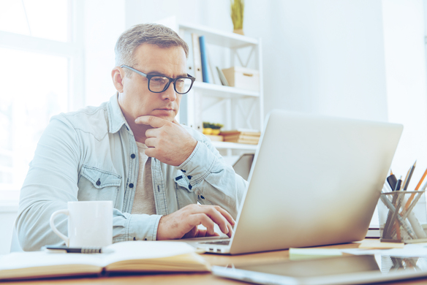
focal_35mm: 48
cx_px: 214
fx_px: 570
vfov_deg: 28.1
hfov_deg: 41.1
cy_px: 142
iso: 160
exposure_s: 1/100
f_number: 3.5
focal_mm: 48
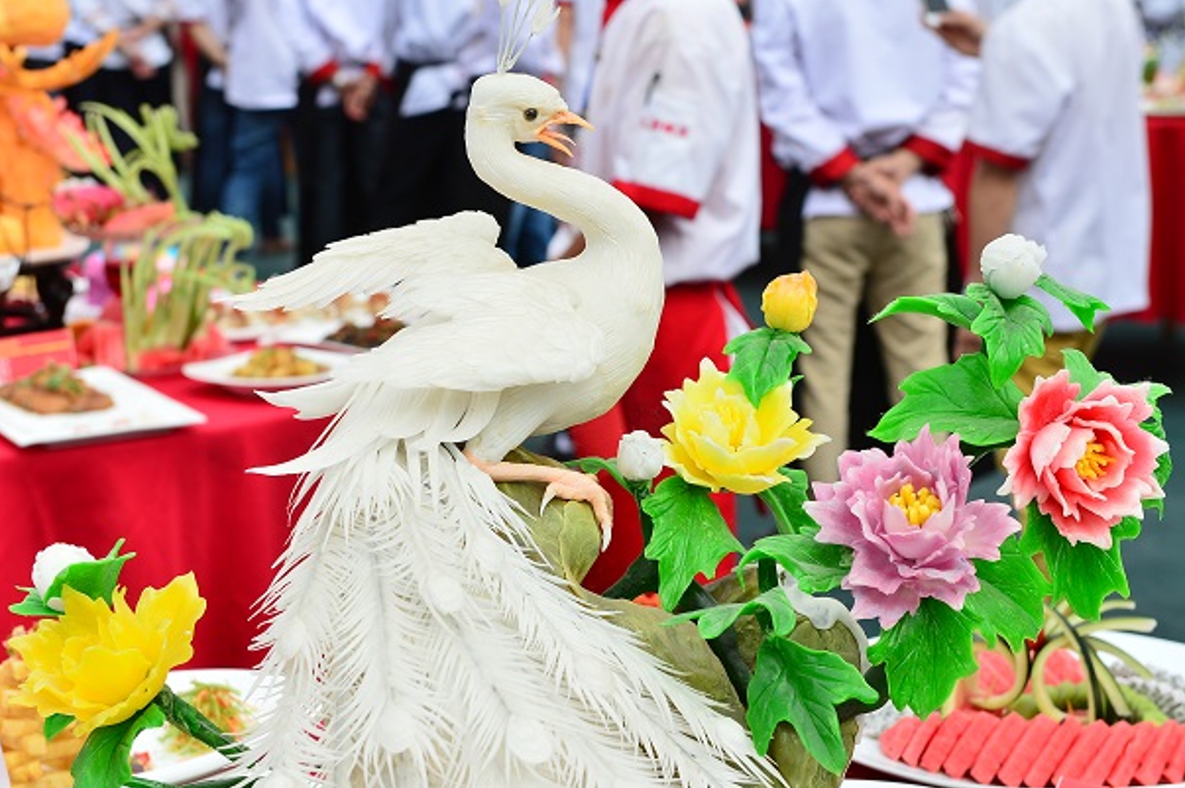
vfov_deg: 17.7
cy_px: 379
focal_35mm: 77
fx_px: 2532
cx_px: 603
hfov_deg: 26.3
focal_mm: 58
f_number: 5.6
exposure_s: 1/250
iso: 125
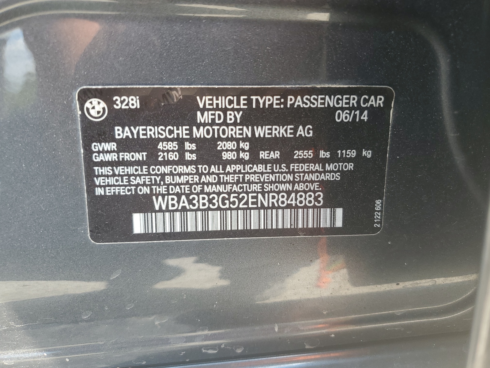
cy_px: 184
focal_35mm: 26
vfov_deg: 53.1
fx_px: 368
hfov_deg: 67.3
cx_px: 245
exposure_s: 1/161
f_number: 1.5
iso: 50
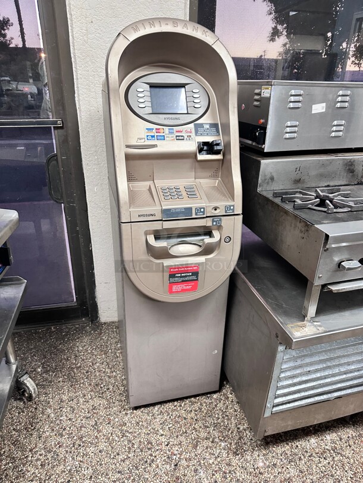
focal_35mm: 24
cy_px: 242
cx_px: 182
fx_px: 335
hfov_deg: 56.8
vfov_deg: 71.6
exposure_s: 1/60
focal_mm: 6.86
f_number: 1.78
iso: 400
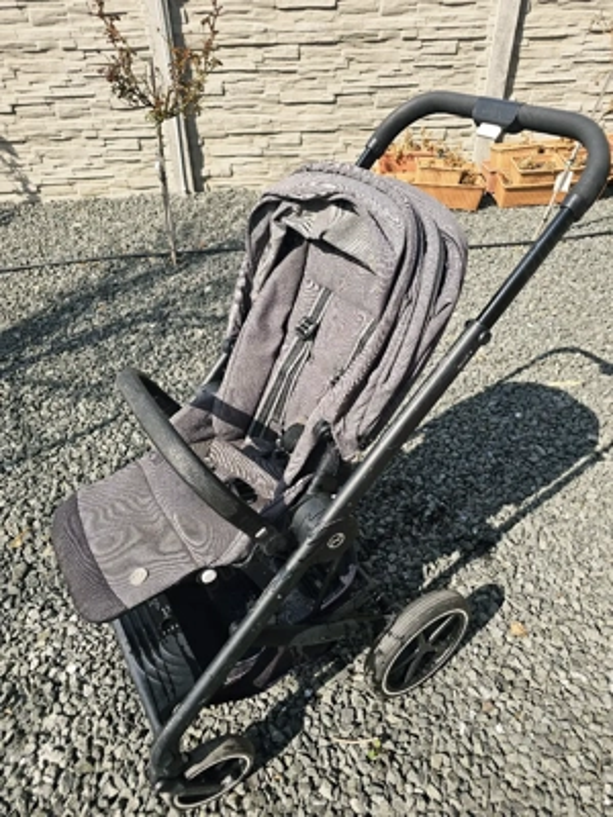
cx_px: 306
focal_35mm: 23
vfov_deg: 73.9
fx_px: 543
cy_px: 408
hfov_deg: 58.9
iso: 10
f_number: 1.7
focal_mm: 6.3
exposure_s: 1/455
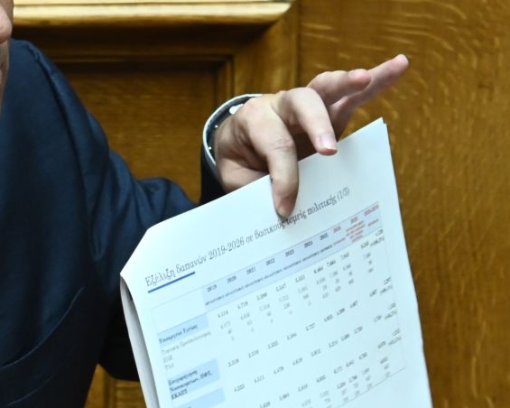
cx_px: 1
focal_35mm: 1497
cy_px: 238
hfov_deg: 1.3
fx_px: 22596
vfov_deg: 1.0
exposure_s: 1/250
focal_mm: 440
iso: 3600
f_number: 6.3
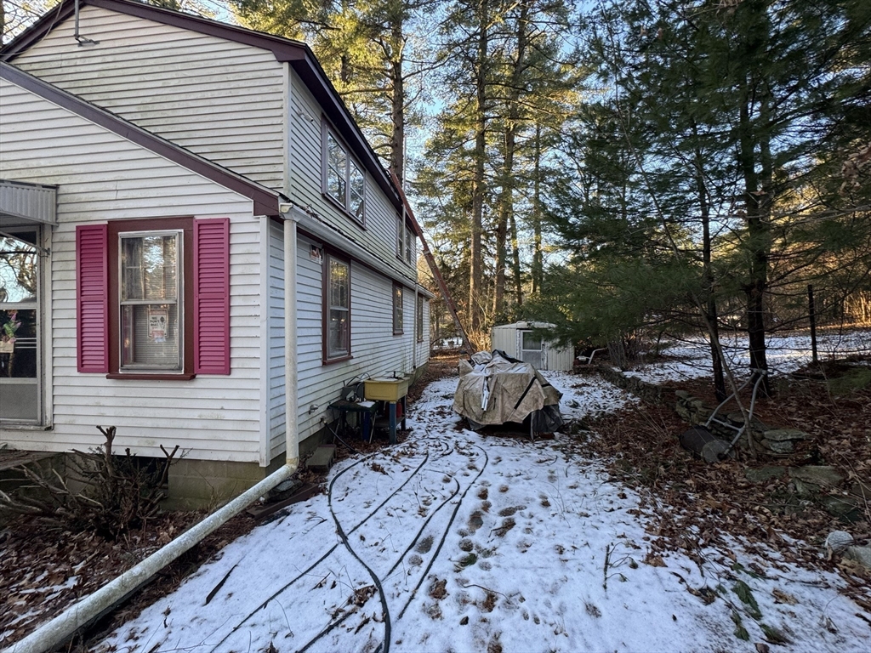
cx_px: 436
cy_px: 326
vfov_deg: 85.7
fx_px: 352
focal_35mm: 14
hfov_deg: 102.1
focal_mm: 2.22
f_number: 2.2
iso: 100
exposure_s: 1/99
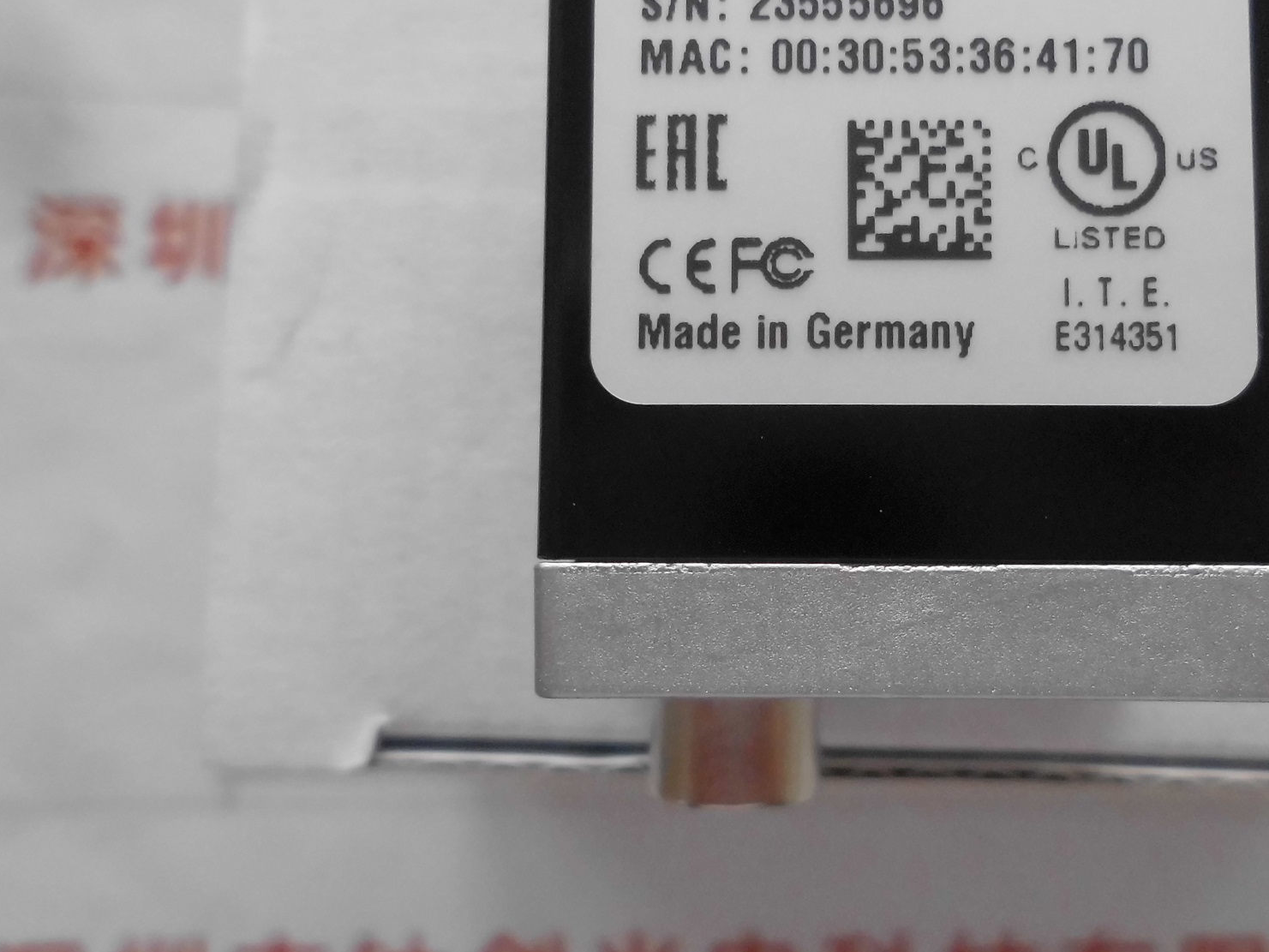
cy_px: 452
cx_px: 816
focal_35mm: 39
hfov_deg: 47.3
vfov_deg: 36.8
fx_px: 1430
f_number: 3.2
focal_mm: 4.6
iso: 200
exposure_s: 1/30
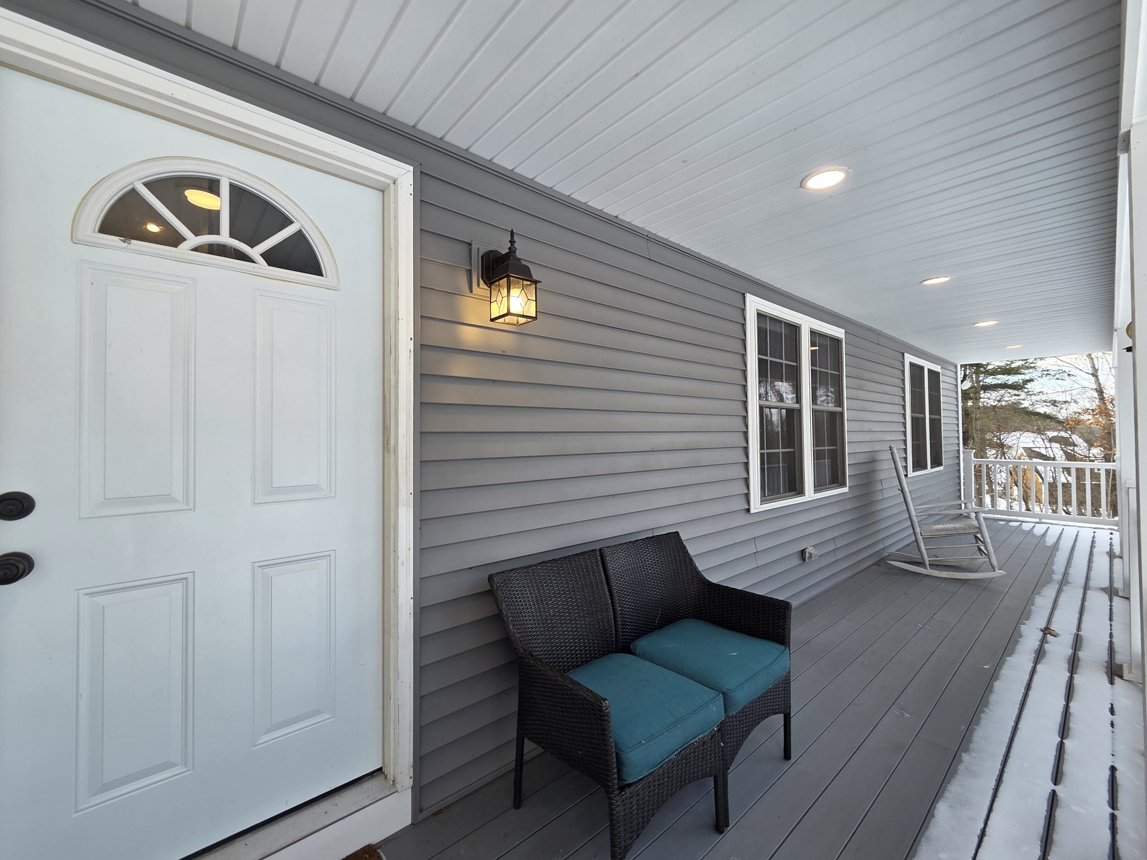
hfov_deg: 106.2
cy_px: 430
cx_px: 574
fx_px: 431
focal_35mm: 13
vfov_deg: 89.9
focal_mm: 2.2
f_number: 2.2
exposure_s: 1/137
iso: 50
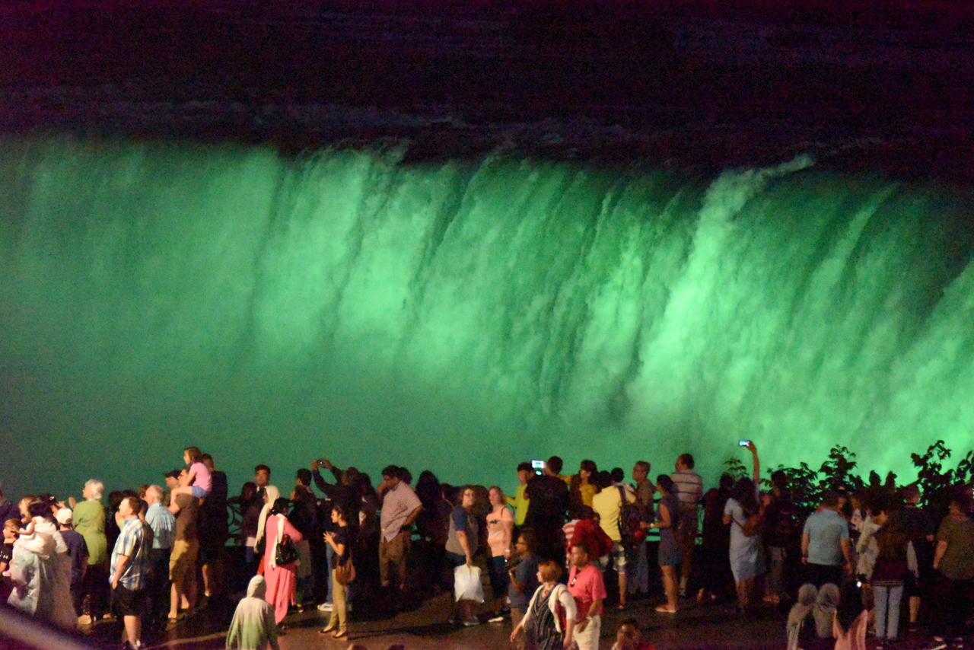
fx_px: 3924
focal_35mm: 145
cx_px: 487
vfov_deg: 9.5
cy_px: 325
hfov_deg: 14.2
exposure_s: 1/100
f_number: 5.6
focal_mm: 145
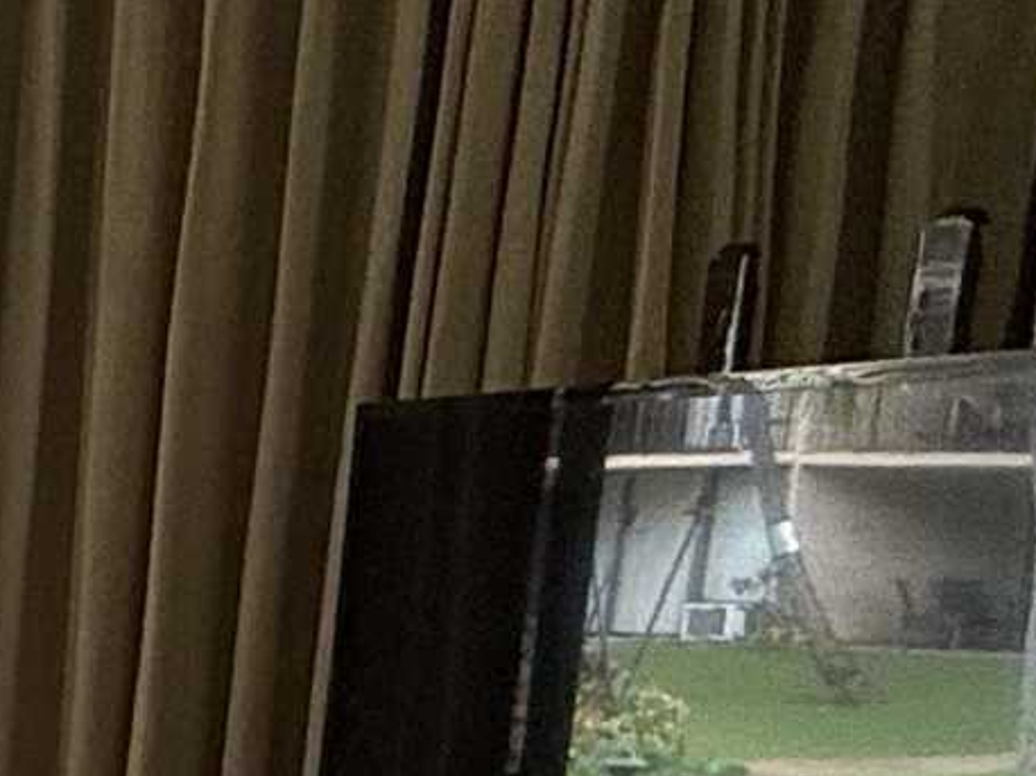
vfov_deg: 14.9
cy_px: 1047
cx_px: -1427
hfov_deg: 14.3
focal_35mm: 94
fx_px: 2812
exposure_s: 1/120
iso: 100
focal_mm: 2.22
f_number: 2.2
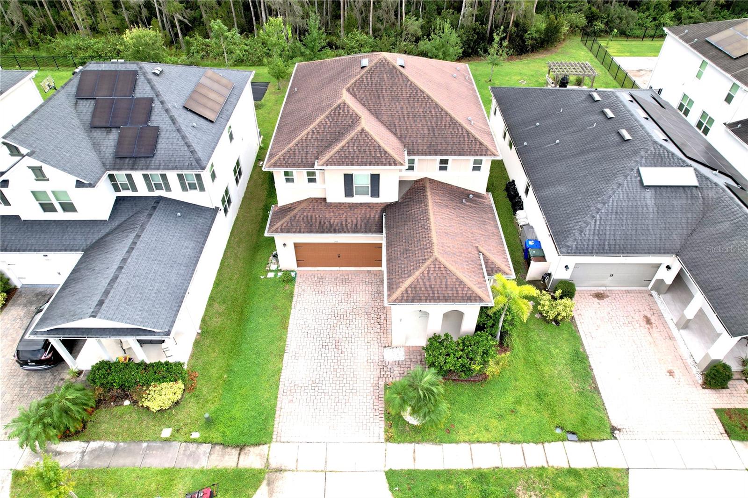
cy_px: 249
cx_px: 374
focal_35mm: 22
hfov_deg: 78.6
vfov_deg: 57.2
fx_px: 457
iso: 100
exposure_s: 1/20
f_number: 2.8
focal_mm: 8.38
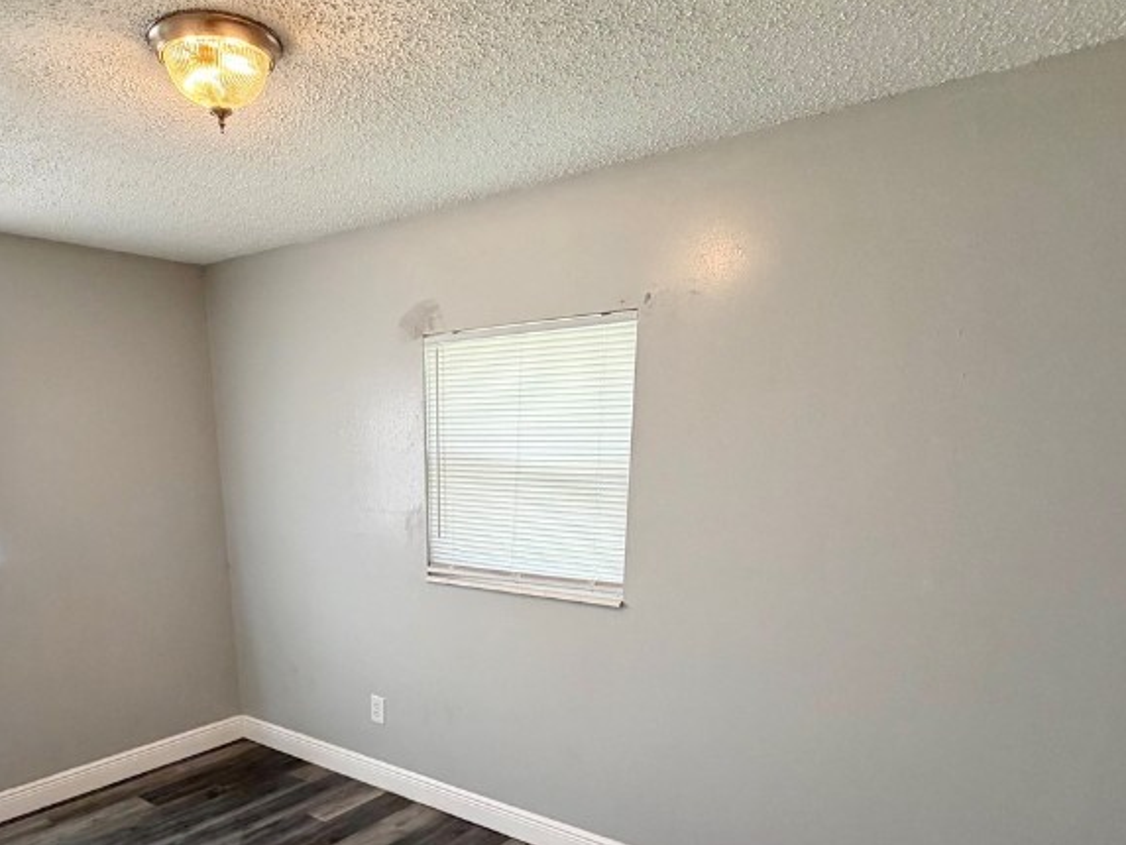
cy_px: 672
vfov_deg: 51.6
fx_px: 813
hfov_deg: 68.5
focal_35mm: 25
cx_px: 436
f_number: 2.2
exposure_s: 1/120
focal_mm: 2.22
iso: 125
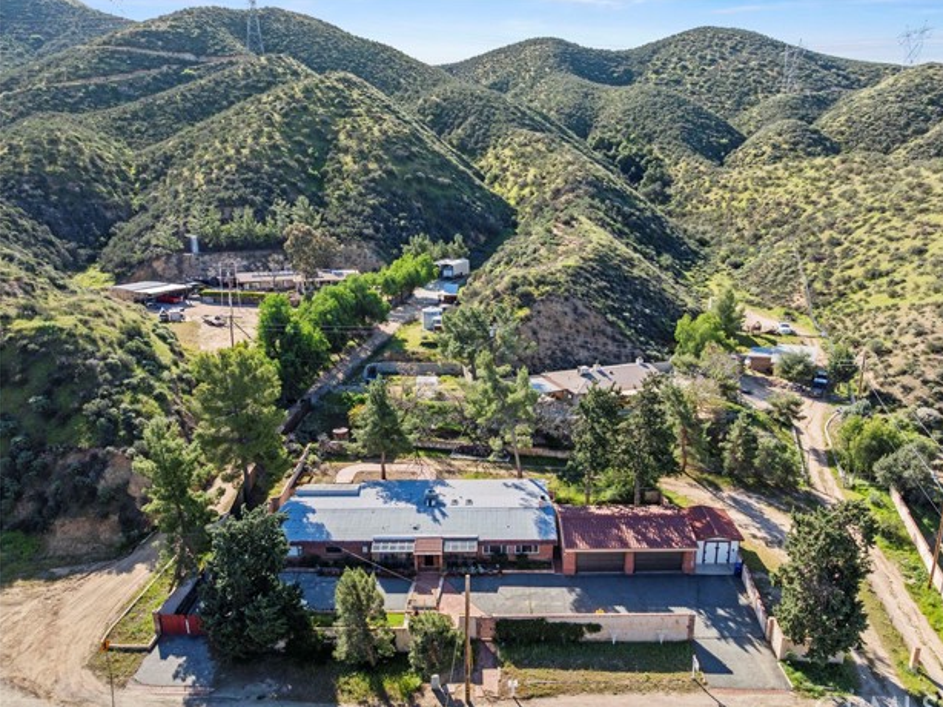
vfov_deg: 54.8
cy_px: 363
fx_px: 681
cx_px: 490
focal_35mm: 25
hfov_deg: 69.4
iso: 100
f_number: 4.5
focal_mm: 12.29
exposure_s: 1/320
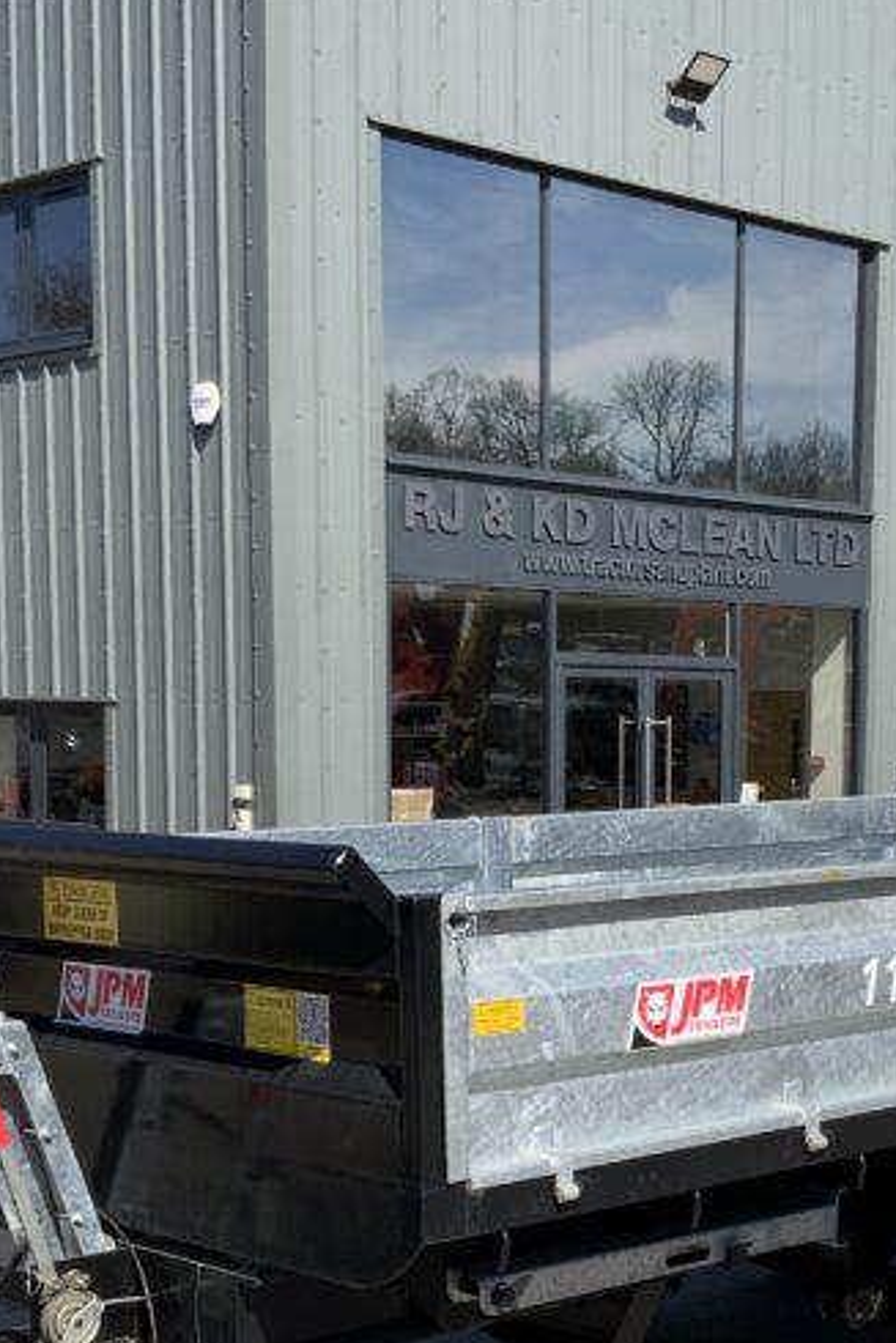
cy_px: 992
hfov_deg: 21.4
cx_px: 690
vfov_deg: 31.4
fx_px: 2350
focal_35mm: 63
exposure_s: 1/1848
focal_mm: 3
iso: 16
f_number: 1.8
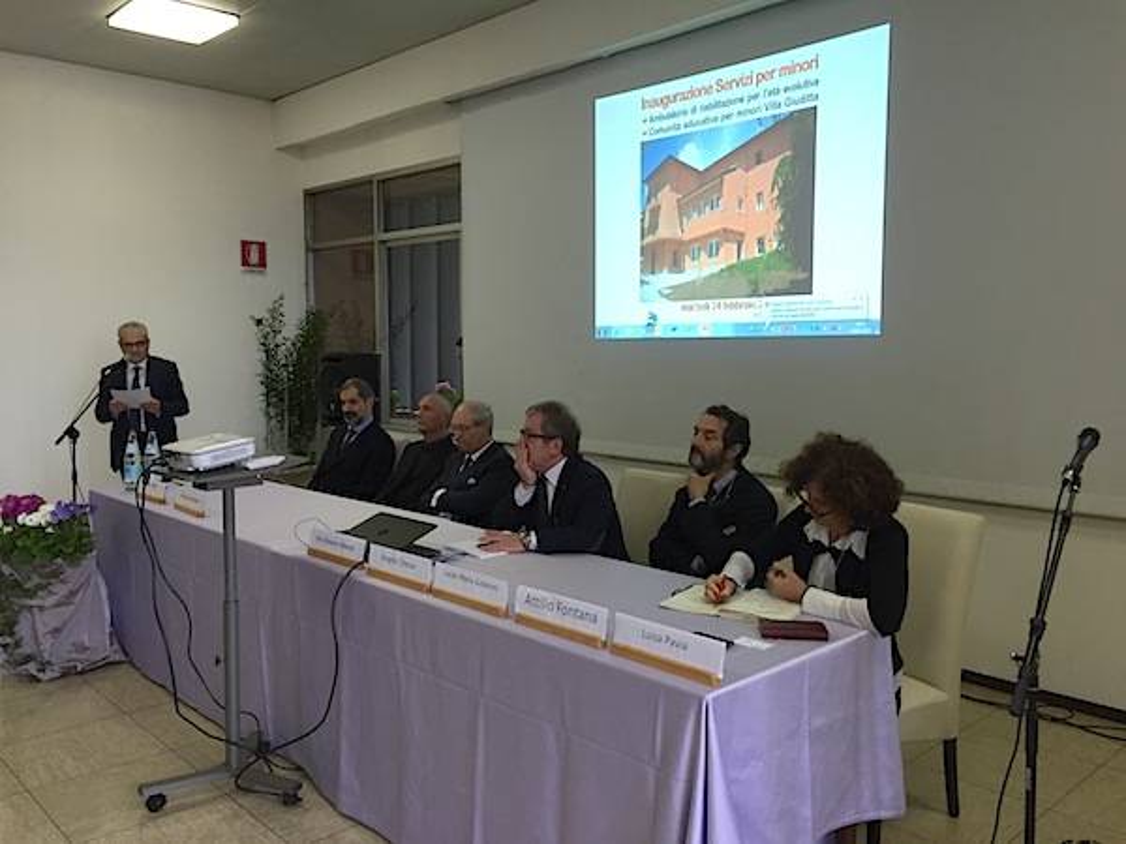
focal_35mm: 29
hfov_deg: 61.7
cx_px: 563
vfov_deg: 48.2
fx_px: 943
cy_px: 422
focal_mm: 4.15
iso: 64
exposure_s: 1/33
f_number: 2.2
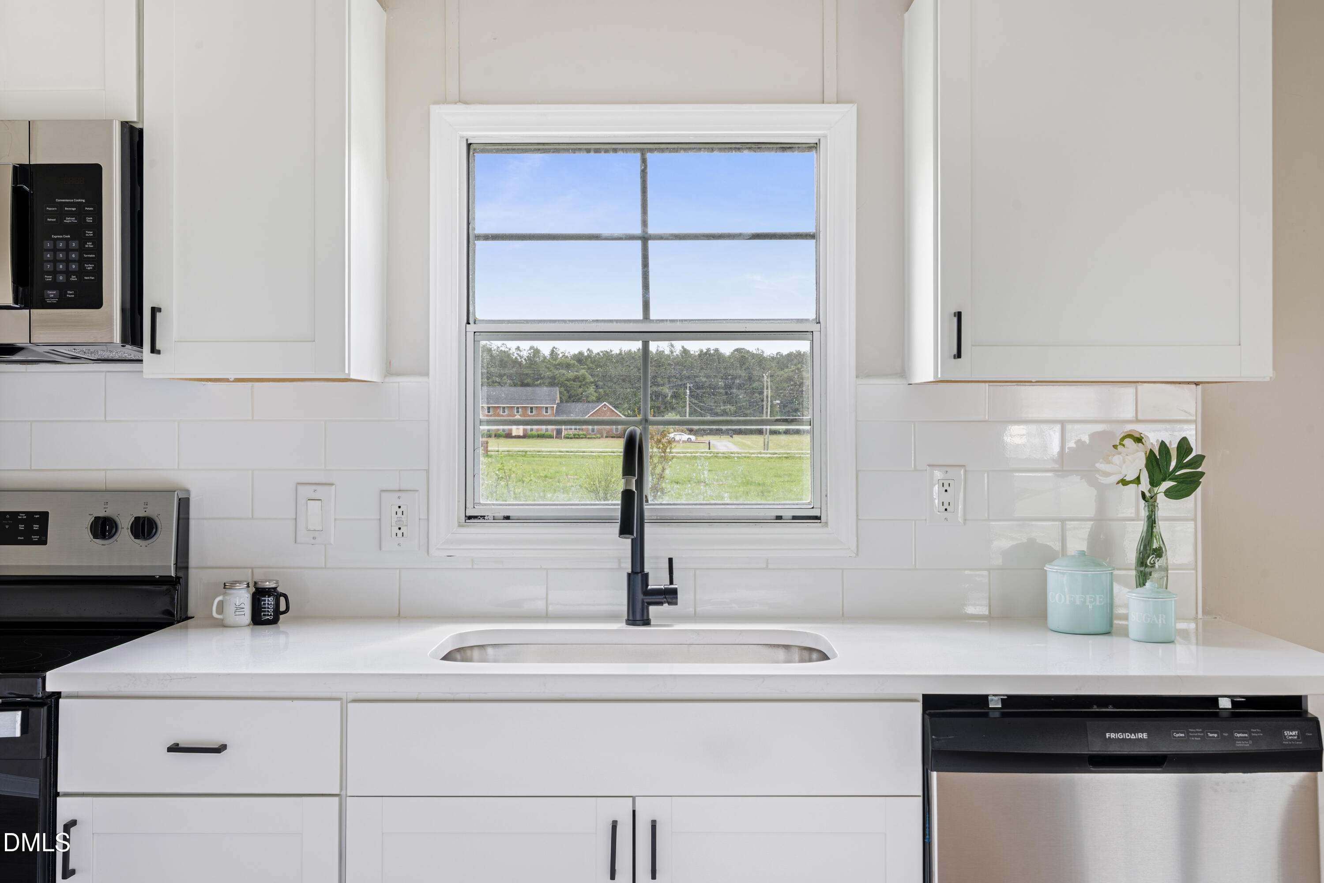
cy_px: 442
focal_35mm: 35
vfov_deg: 37.9
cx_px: 662
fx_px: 1287
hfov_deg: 54.4
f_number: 11
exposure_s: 1
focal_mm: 35
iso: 125
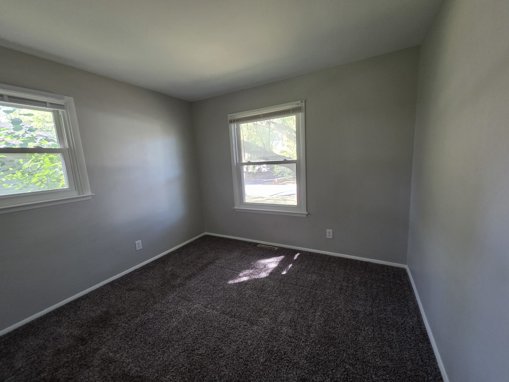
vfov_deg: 89.9
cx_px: 254
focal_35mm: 13
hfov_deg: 106.2
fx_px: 191
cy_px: 191
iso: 400
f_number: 1.9
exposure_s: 1/60
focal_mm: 2.2
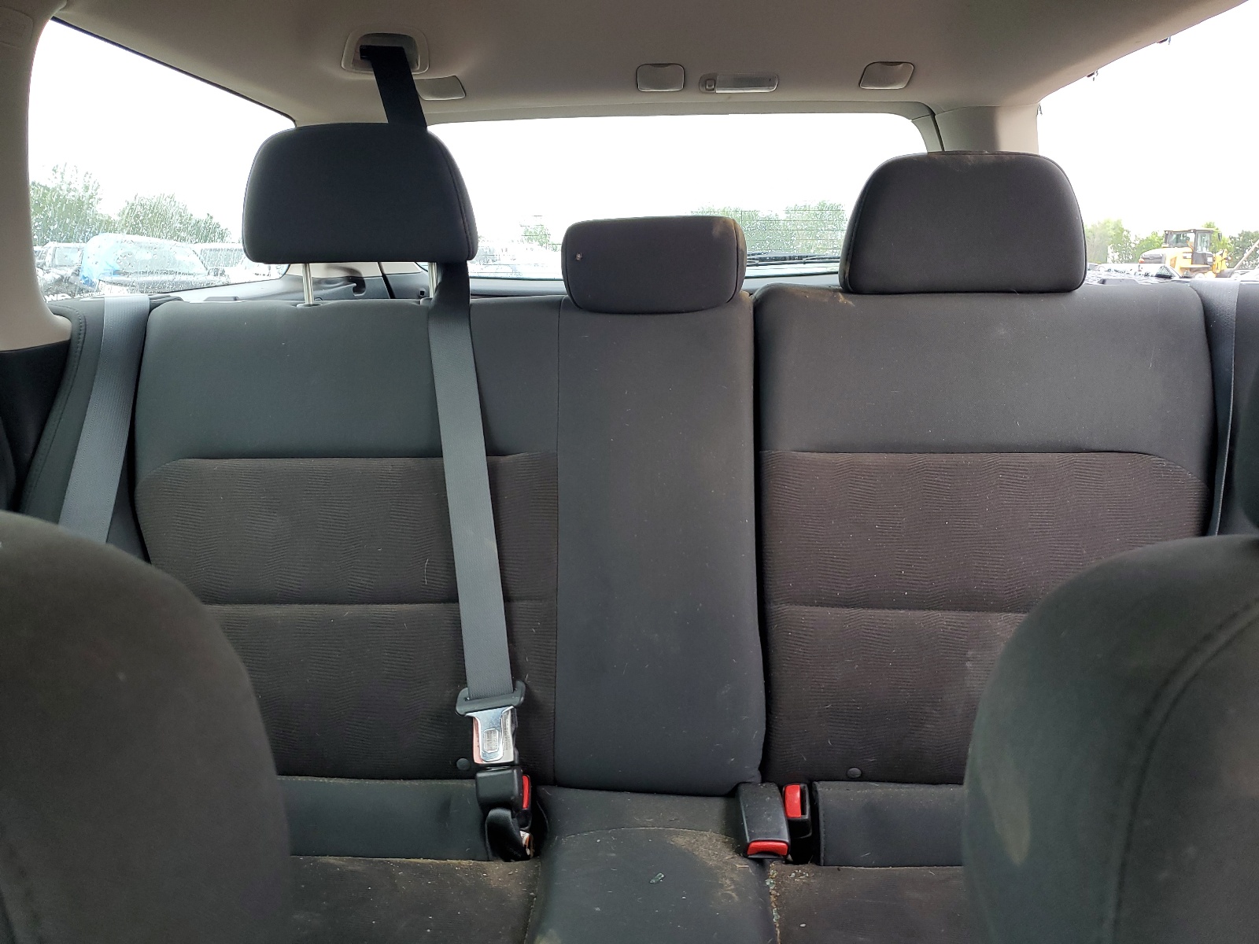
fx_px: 946
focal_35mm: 26
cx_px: 630
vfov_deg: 53.1
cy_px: 472
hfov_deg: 67.3
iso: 64
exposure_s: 1/120
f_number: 1.5
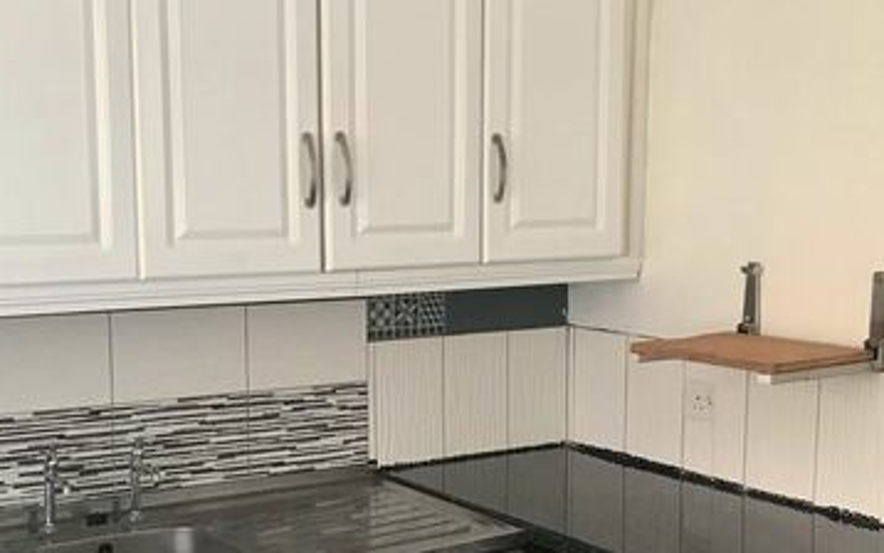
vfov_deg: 22.2
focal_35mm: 58
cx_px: 449
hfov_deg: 35.1
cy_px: 391
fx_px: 1398
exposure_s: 1/25
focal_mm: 3.99
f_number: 1.8
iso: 32
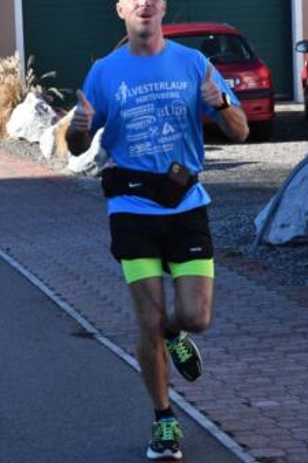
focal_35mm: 151
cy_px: 158
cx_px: 127
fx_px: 1940
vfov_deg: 13.6
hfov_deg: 9.1
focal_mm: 68
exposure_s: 1/1000
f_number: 16
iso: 2000
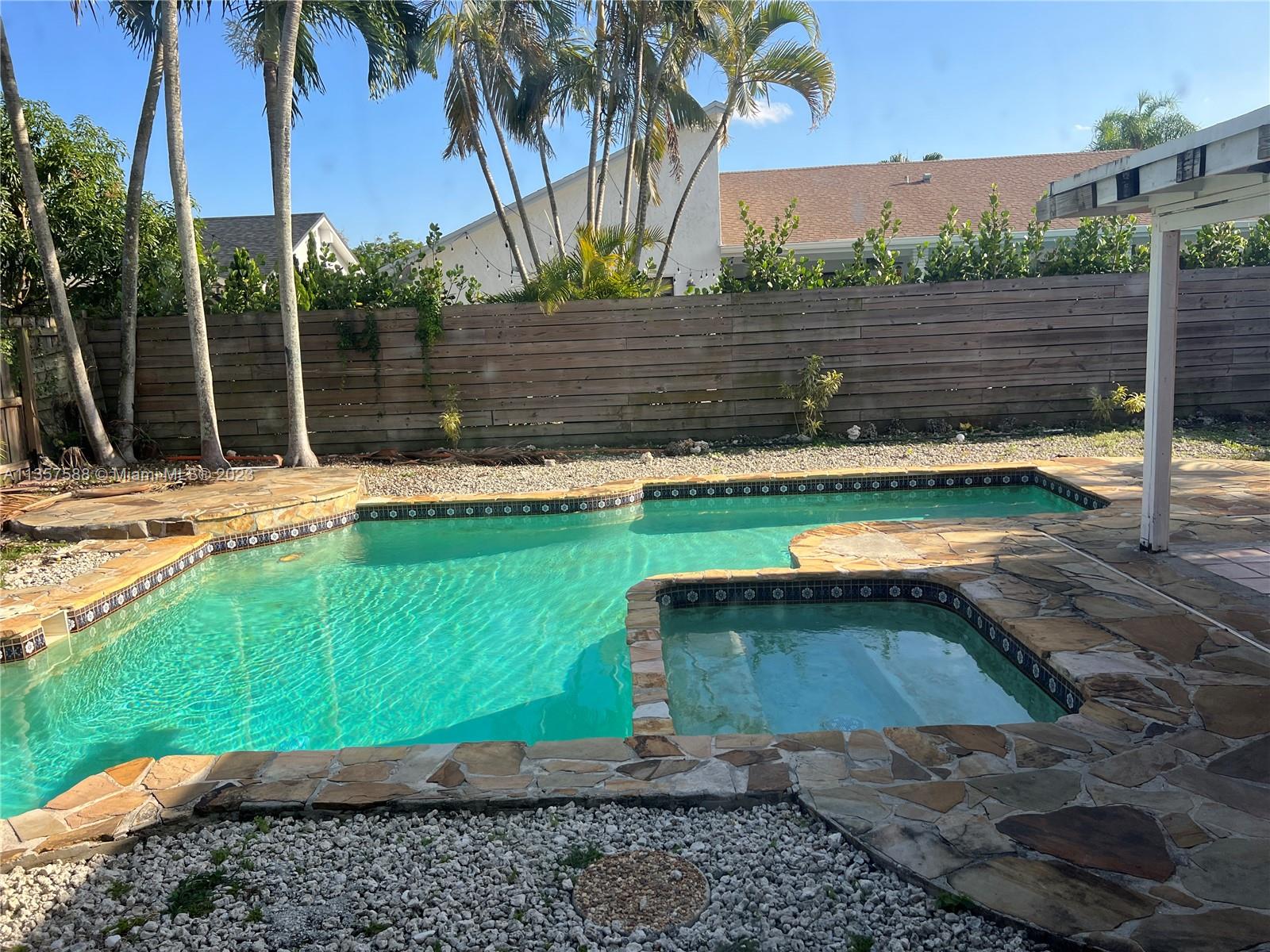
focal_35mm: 26
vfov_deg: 53.1
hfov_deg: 67.3
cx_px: 635
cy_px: 476
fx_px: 954
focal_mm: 5.7
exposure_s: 1/1511
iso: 50
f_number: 1.5
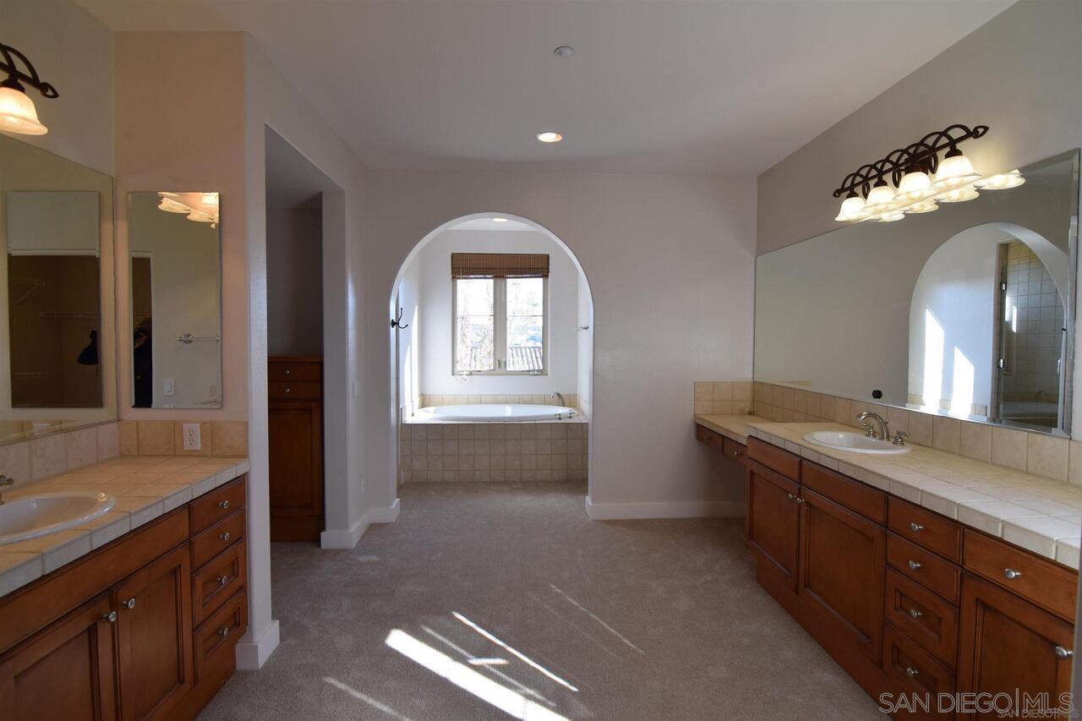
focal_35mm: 18
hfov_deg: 90.0
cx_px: 541
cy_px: 360
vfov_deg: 67.4
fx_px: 541
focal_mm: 12
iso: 400
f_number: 5.6
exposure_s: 1/125
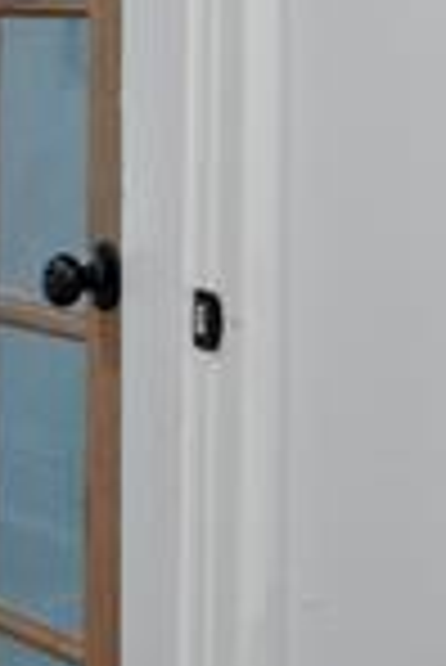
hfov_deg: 10.4
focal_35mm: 114
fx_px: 2113
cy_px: -126
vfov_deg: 17.1
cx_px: 1059
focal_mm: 22
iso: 400
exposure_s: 1/40
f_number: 8
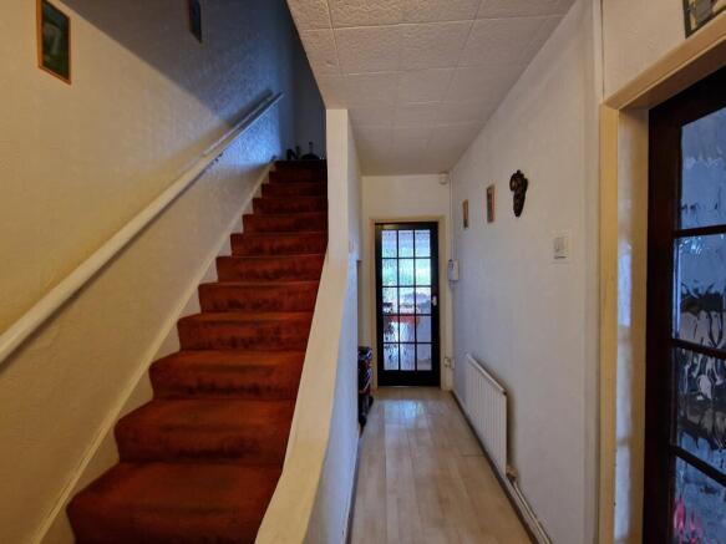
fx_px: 273
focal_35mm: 13
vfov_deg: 89.9
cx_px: 363
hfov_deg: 106.2
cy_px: 272
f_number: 2.2
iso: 640
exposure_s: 1/25
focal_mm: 2.2
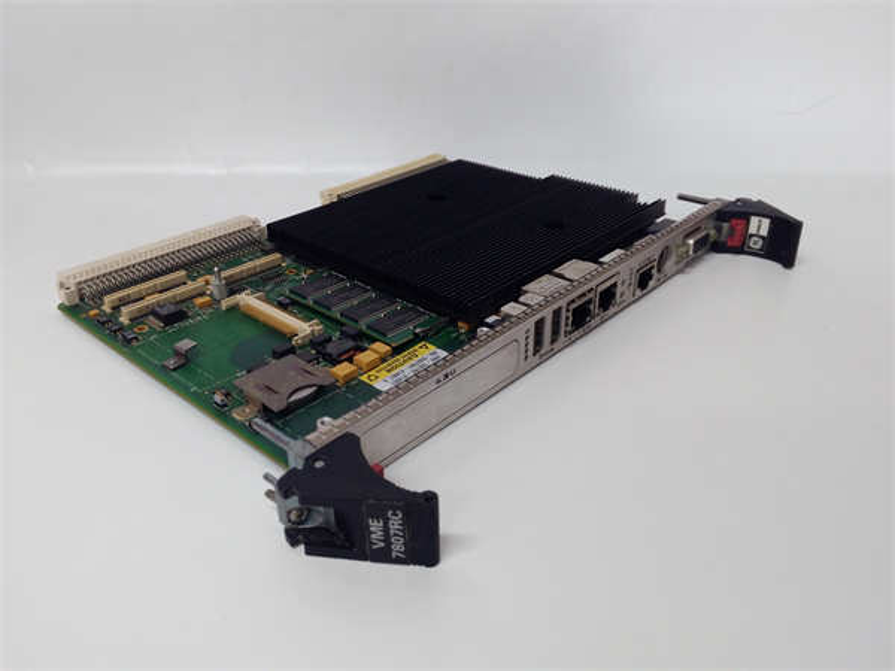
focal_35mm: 27
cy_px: 336
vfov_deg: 51.4
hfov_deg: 65.3
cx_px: 448
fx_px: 698
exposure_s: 1/33
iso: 157
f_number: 2
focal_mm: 3.79
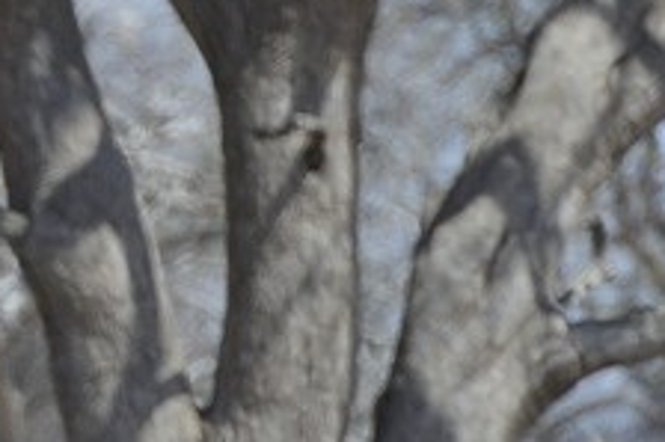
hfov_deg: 1.0
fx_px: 36898
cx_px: -1651
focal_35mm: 1999
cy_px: 1181
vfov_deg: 0.7
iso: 400
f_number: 7.1
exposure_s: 1/1250
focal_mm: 280
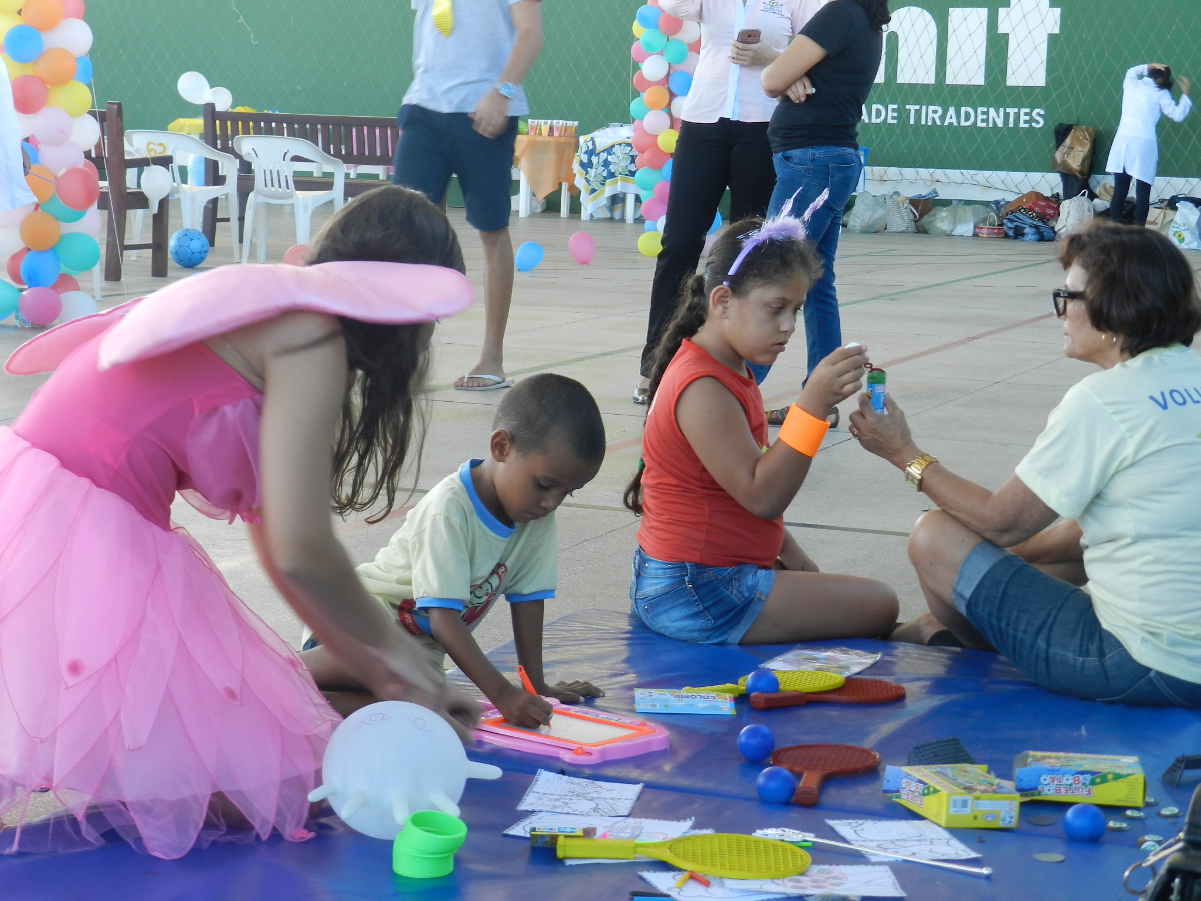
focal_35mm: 76
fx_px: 2637
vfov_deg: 19.4
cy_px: 450
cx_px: 600
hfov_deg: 25.7
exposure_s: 1/50
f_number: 4.8
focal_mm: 13.5
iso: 160
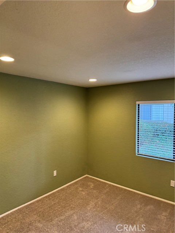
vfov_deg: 71.6
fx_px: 162
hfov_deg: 56.8
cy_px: 116
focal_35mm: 24
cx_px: 88
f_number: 1.78
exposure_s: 1/60
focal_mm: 6.76
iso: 200
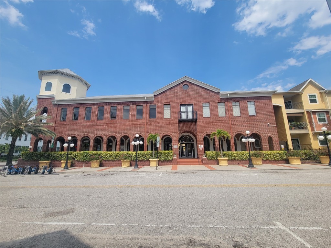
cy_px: 124
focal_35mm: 13
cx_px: 166
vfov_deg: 89.9
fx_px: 124
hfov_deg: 106.2
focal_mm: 2.2
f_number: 2.2
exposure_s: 1/1580
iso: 50
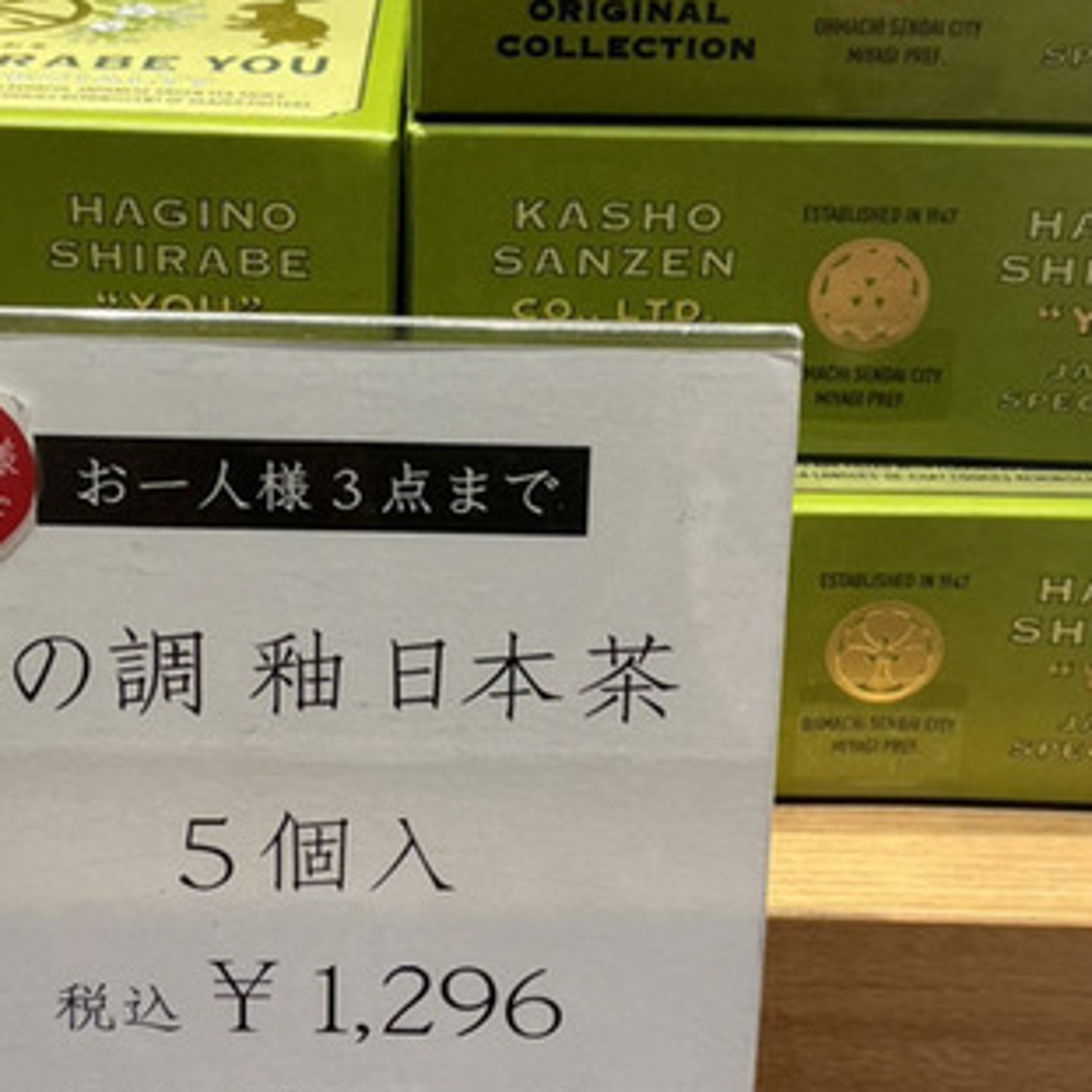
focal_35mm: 67
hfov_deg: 25.7
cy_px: 535
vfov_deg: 25.7
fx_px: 2391
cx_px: 516
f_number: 1.6
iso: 50
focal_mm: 5.1
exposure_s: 1/100
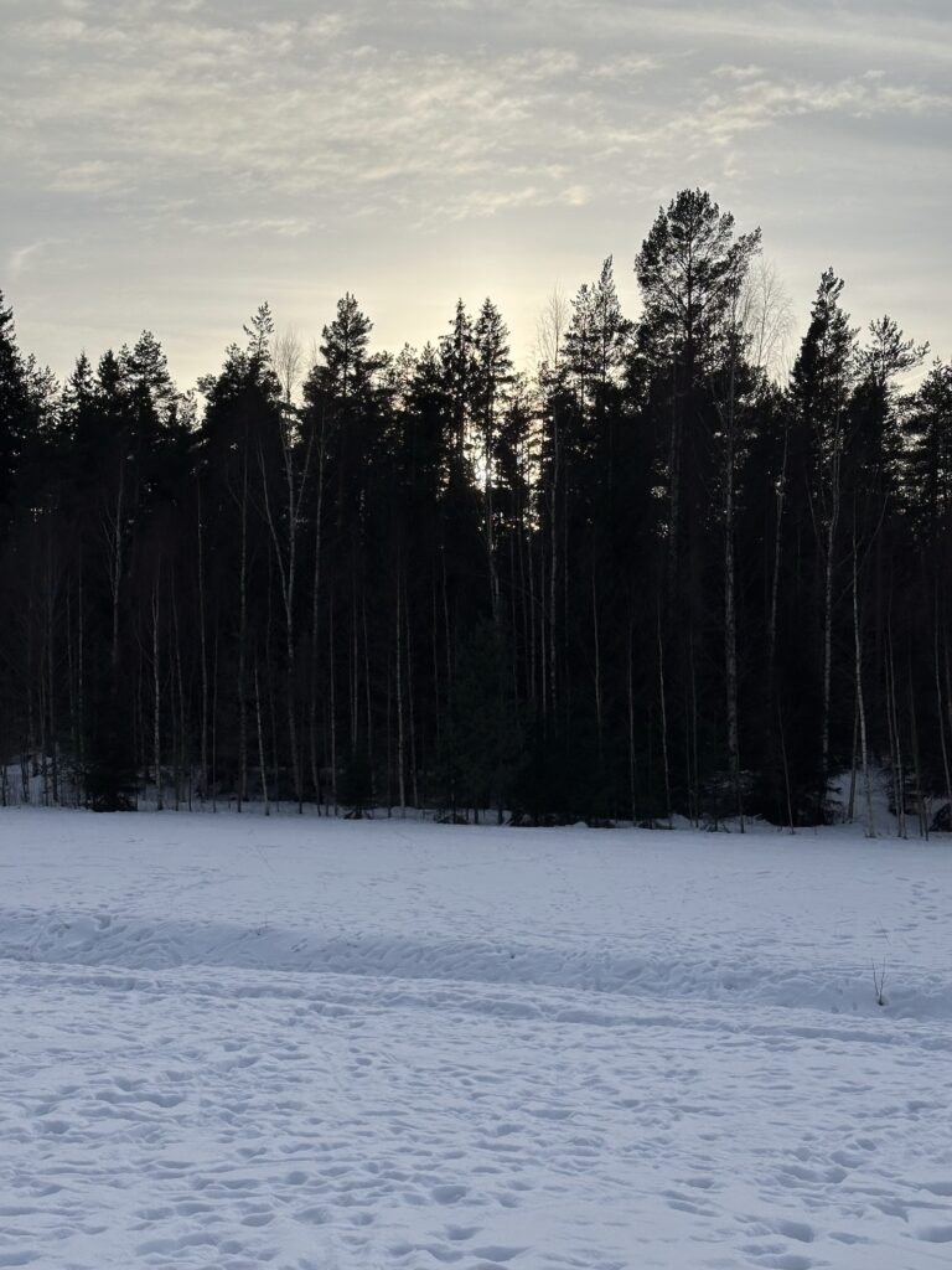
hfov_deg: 30.3
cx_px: 476
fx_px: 1760
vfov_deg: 39.7
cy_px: 635
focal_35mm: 48
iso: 64
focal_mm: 6.86
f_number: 1.78
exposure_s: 1/8929
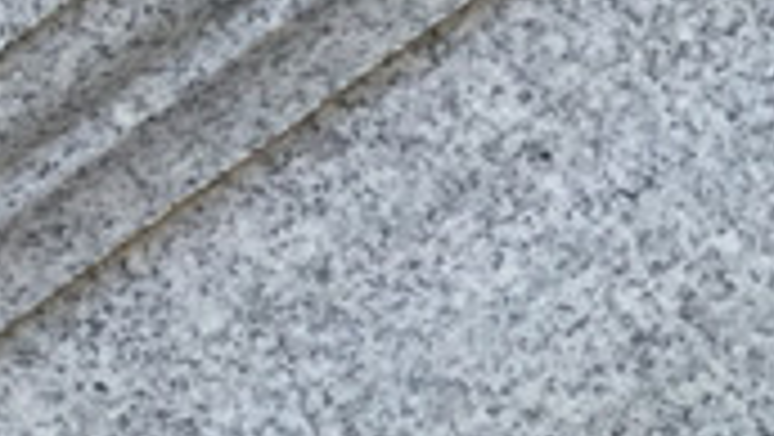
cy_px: 955
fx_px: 3635
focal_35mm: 177
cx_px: 1616
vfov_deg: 6.6
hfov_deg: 10.9
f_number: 2.4
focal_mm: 3.3
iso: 25
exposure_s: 1/272
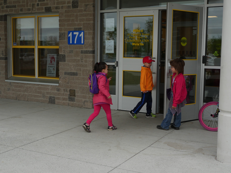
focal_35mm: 50
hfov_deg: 38.2
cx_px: 116
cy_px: 86
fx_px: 334
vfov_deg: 29.1
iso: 200
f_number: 3.2
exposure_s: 1/800
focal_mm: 25
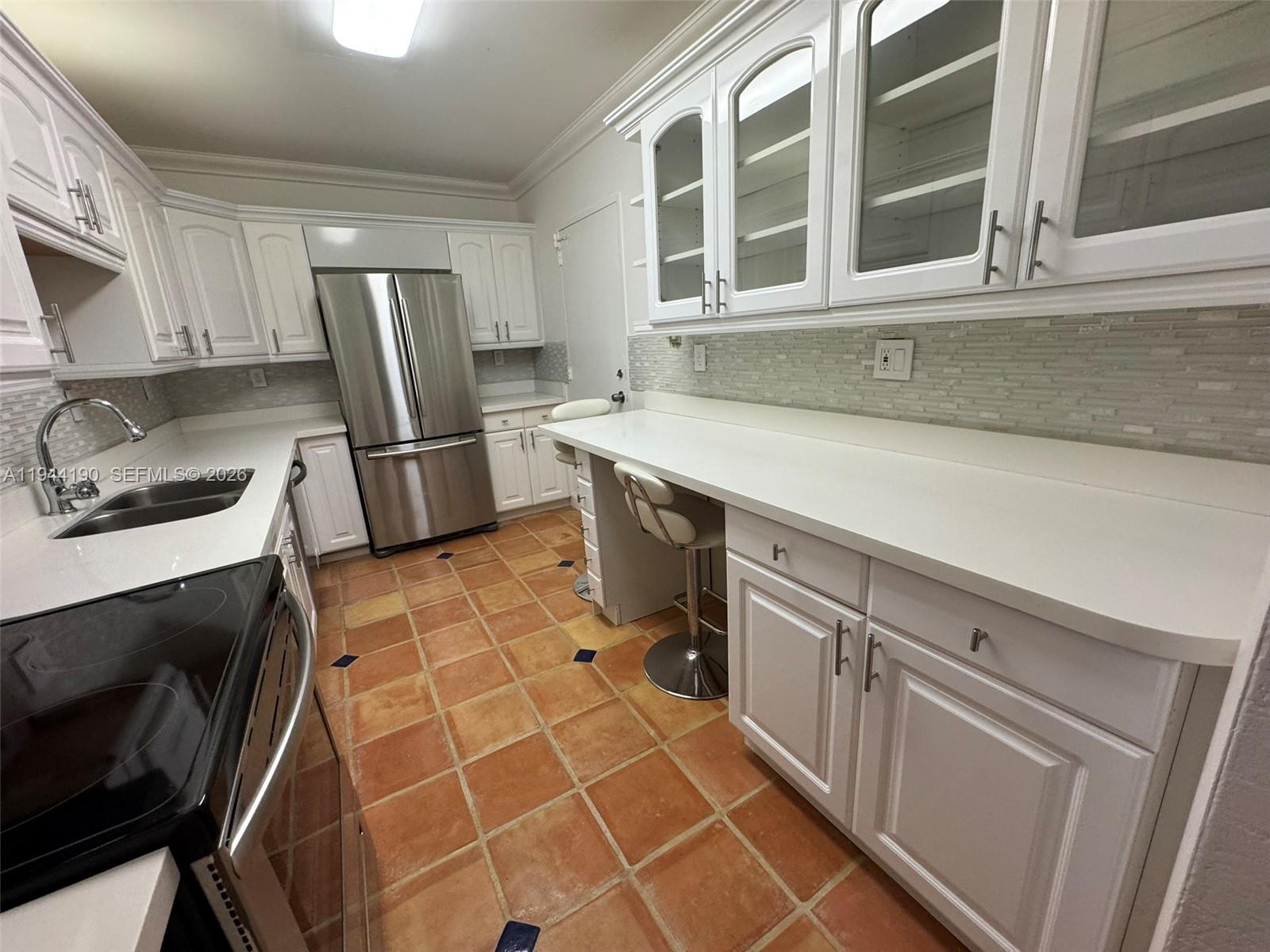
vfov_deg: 85.7
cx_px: 635
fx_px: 514
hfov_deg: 102.1
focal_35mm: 14
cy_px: 476
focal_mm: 2.22
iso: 200
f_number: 2.2
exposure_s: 1/120
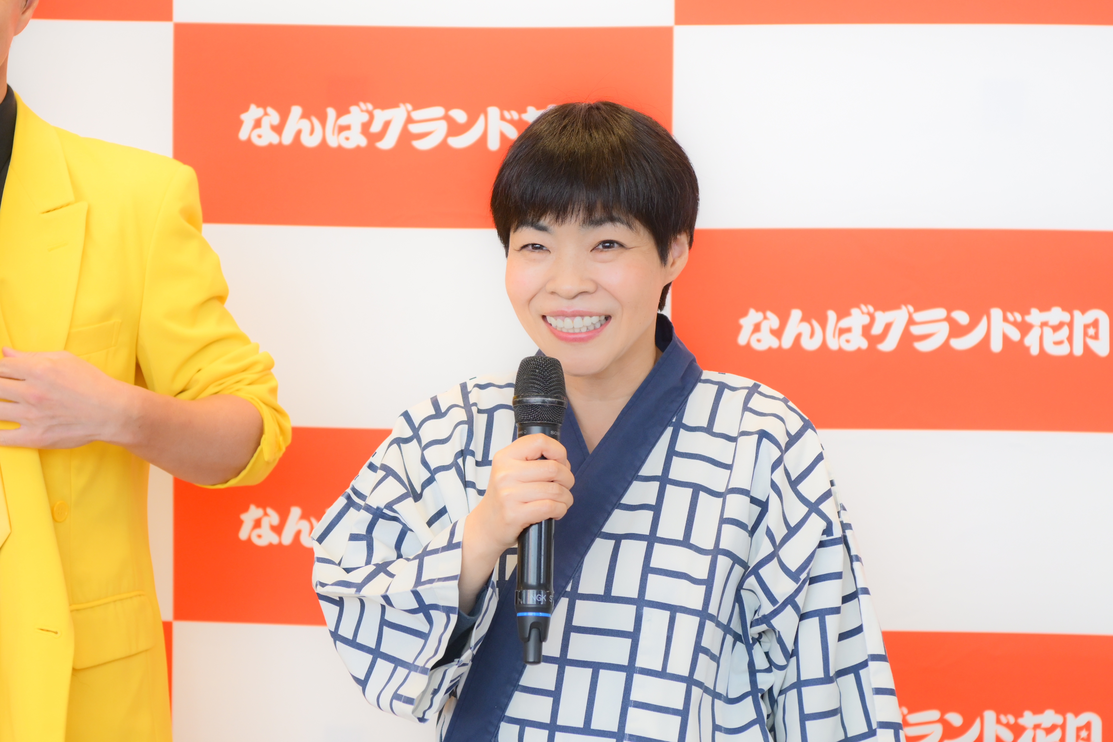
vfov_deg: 13.0
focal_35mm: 105
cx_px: 556
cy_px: 371
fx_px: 3246
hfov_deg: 19.5
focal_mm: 70
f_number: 4
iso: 1000
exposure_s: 1/160
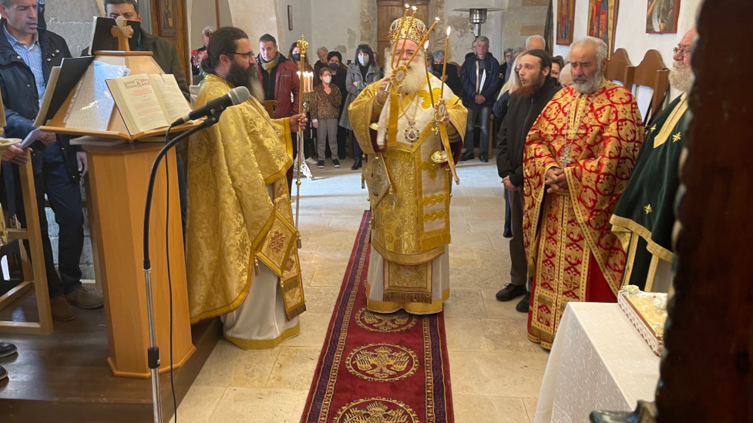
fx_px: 579
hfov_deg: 66.1
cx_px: 370
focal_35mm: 29
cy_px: 158
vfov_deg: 39.9
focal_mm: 5.1
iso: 125
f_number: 1.6
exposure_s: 1/50
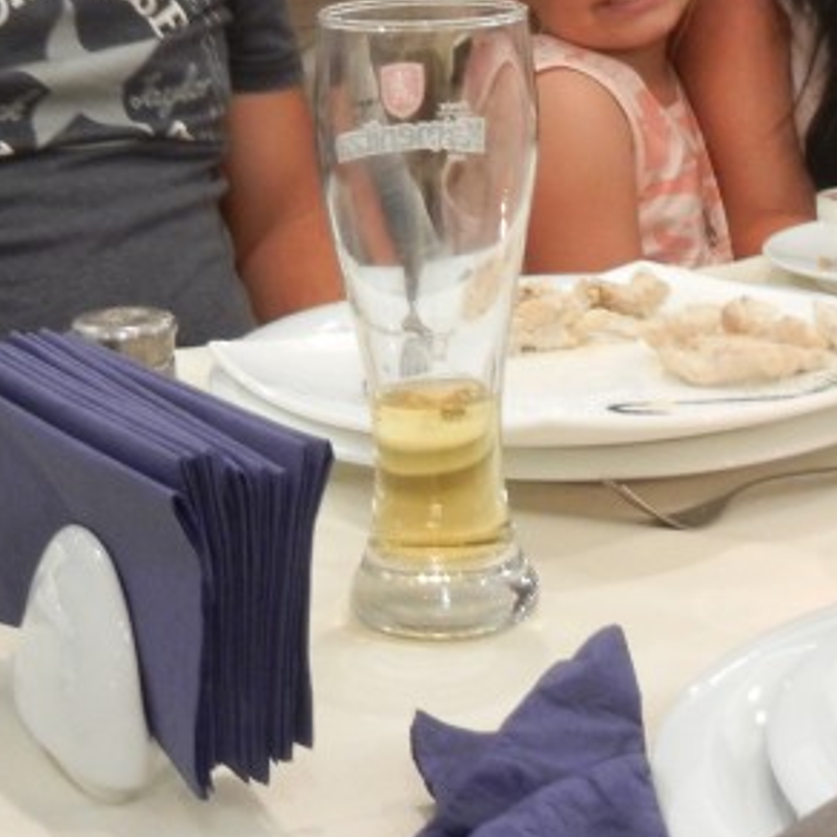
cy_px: -204
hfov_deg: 18.7
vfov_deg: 17.7
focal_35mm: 93
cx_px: 450
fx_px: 2544
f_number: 3.5
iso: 400
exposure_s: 1/4.3
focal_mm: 5.4
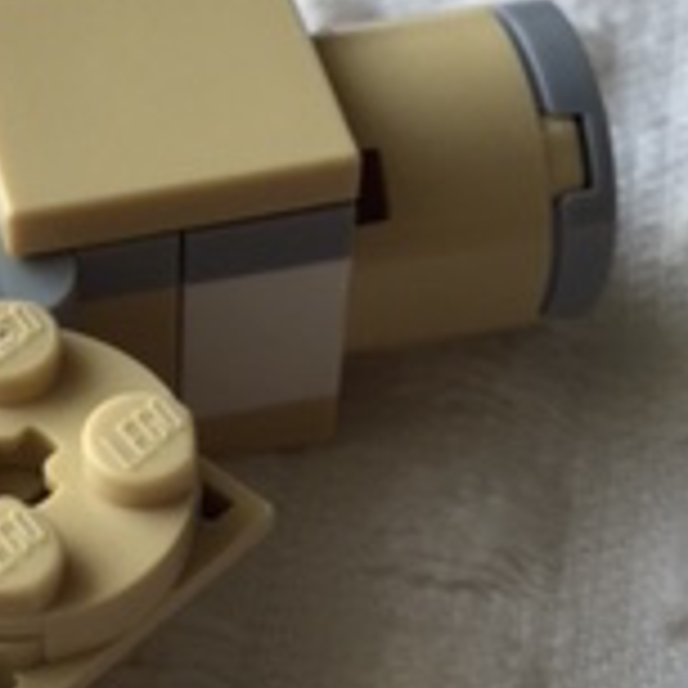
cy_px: 400
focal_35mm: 107
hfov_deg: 15.8
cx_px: -94
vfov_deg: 16.3
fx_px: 2406
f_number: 2.2
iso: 32
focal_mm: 4.15
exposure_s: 1/120
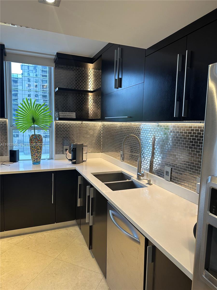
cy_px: 145
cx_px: 108
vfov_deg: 71.6
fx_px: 201
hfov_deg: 56.8
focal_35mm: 24
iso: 160
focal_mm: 6.86
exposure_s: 1/120
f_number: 1.78
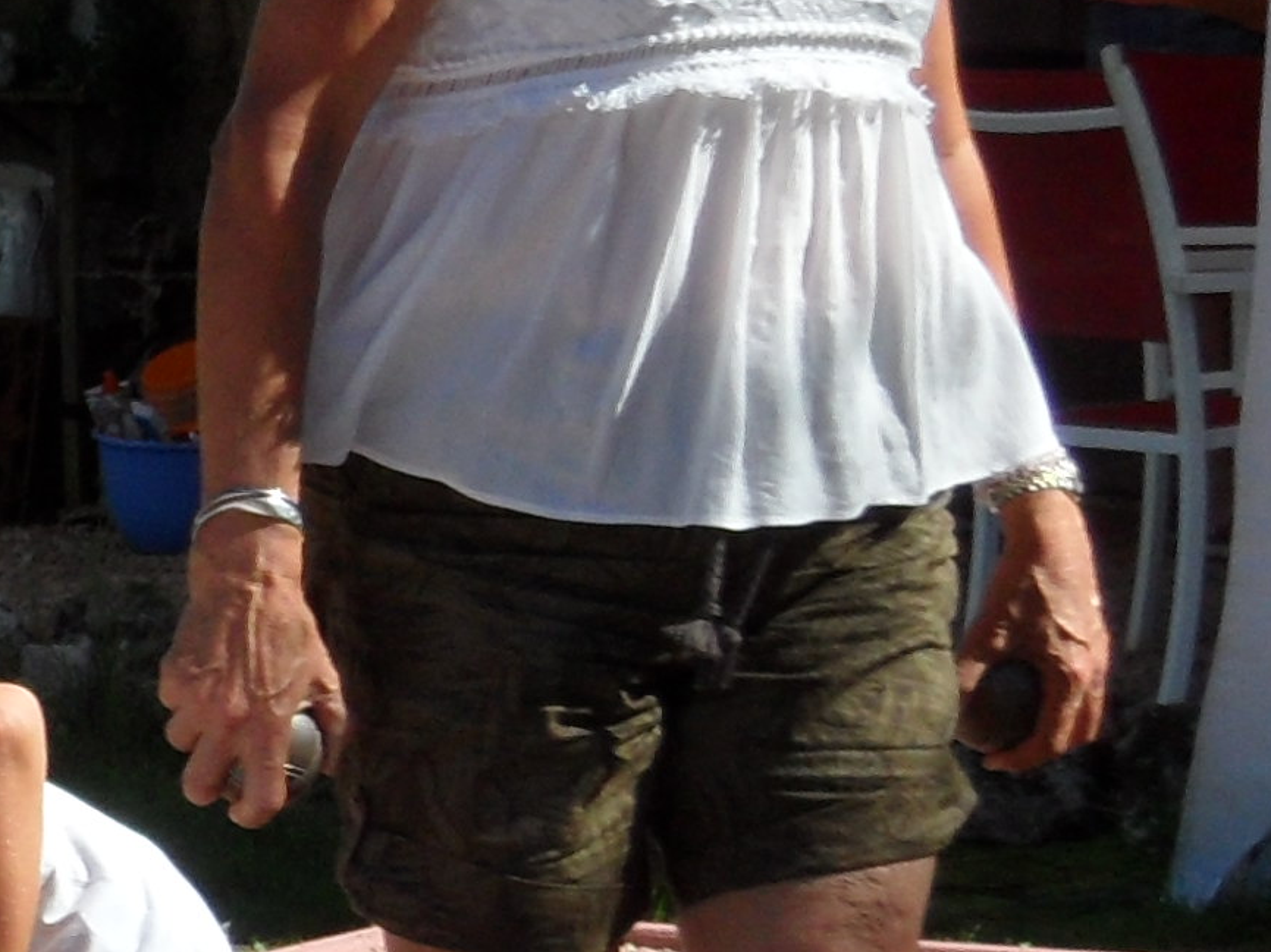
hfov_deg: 8.0
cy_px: 772
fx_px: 8479
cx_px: -1635
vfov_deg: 6.4
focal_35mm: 231
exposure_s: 1/500
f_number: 3.8
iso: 80
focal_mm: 8.2
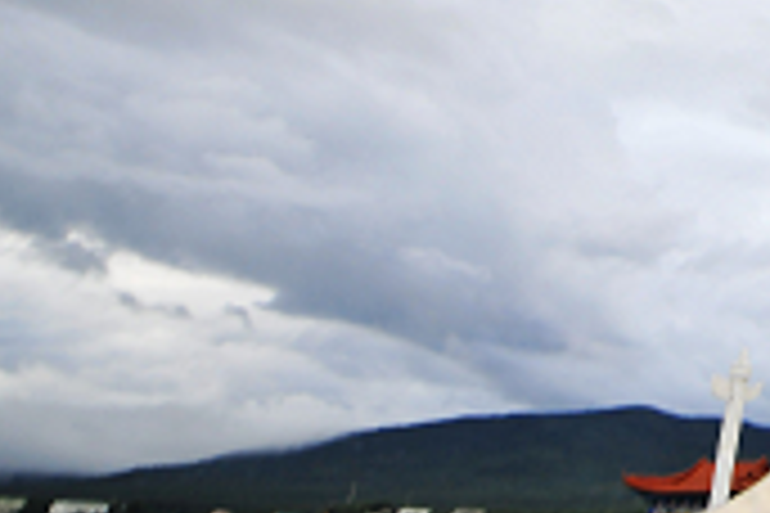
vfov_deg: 25.7
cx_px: 1148
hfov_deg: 27.8
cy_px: -32
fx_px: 1048
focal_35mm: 49
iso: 500
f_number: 2.8
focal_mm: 14
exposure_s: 1/160
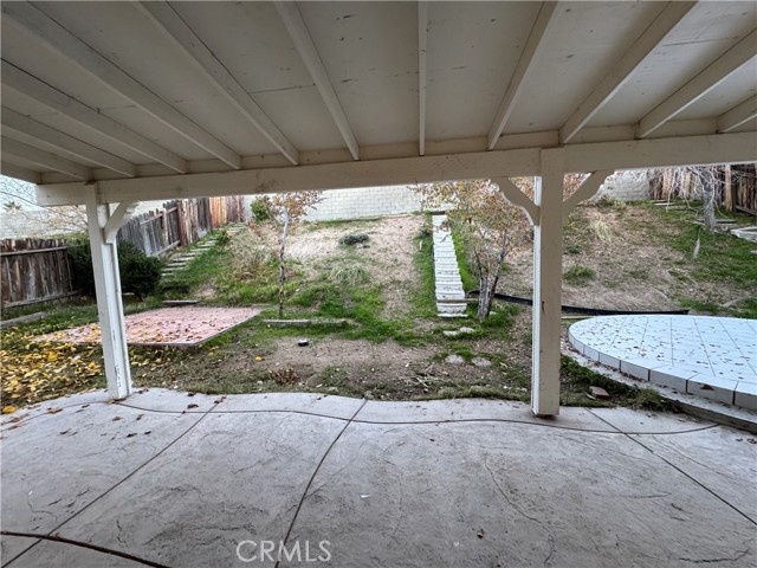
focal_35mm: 14
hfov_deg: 102.1
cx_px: 378
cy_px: 284
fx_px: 306
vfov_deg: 85.7
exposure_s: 1/120
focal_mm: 2.22
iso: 320
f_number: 2.2
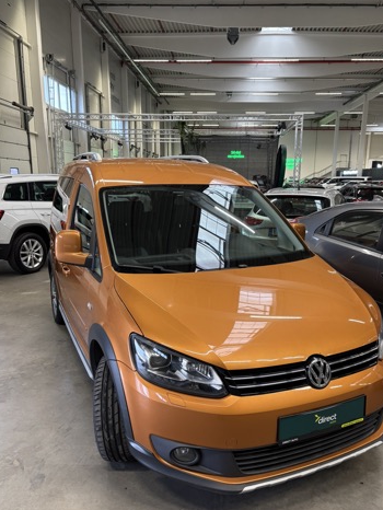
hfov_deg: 48.2
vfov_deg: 61.5
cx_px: 209
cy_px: 276
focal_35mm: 29
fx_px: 427
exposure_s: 1/81
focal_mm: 5.96
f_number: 1.6
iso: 125
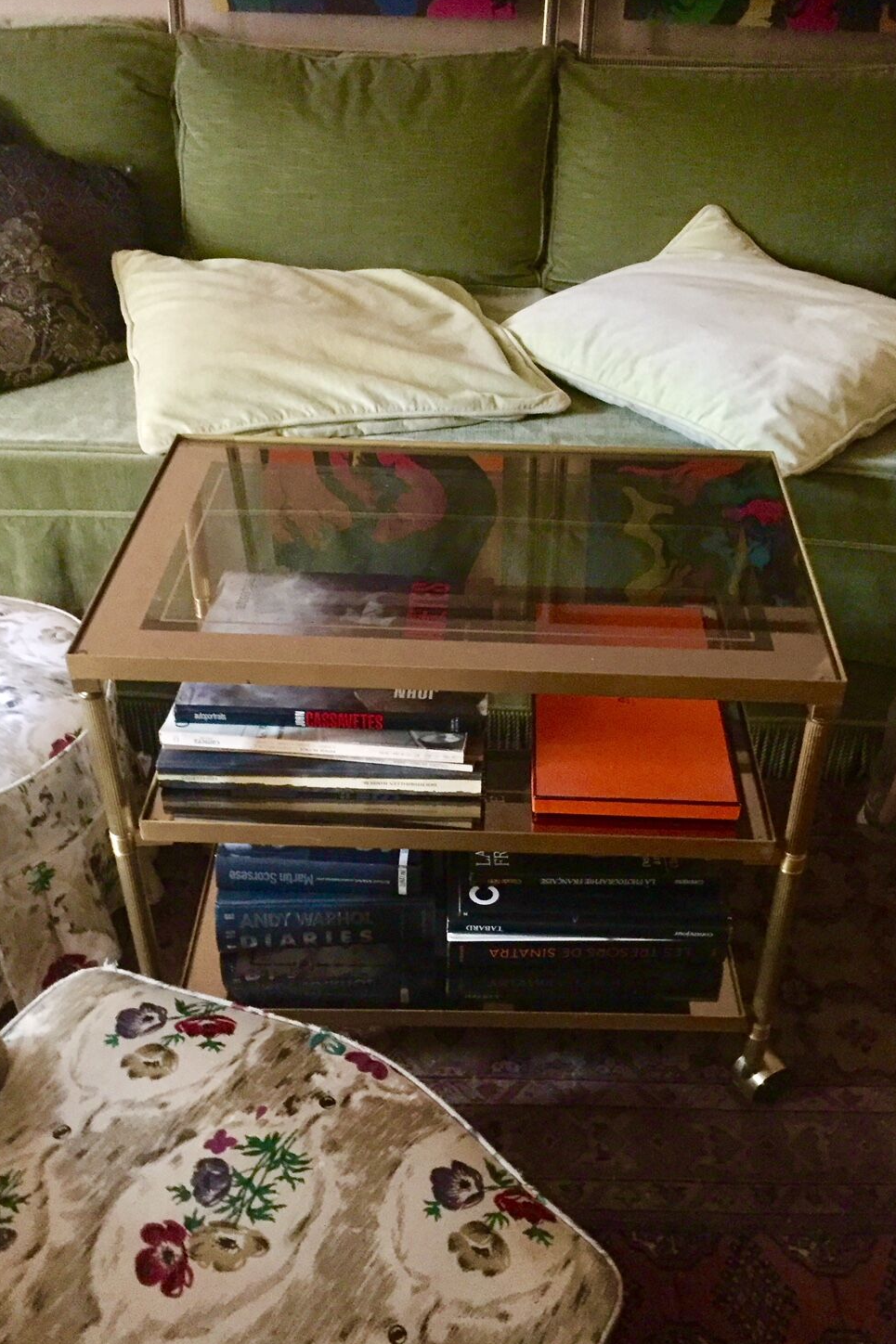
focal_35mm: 34
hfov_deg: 38.9
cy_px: 686
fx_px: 1270
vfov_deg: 55.8
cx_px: 447
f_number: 2.2
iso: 500
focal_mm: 4.15
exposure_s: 1/17
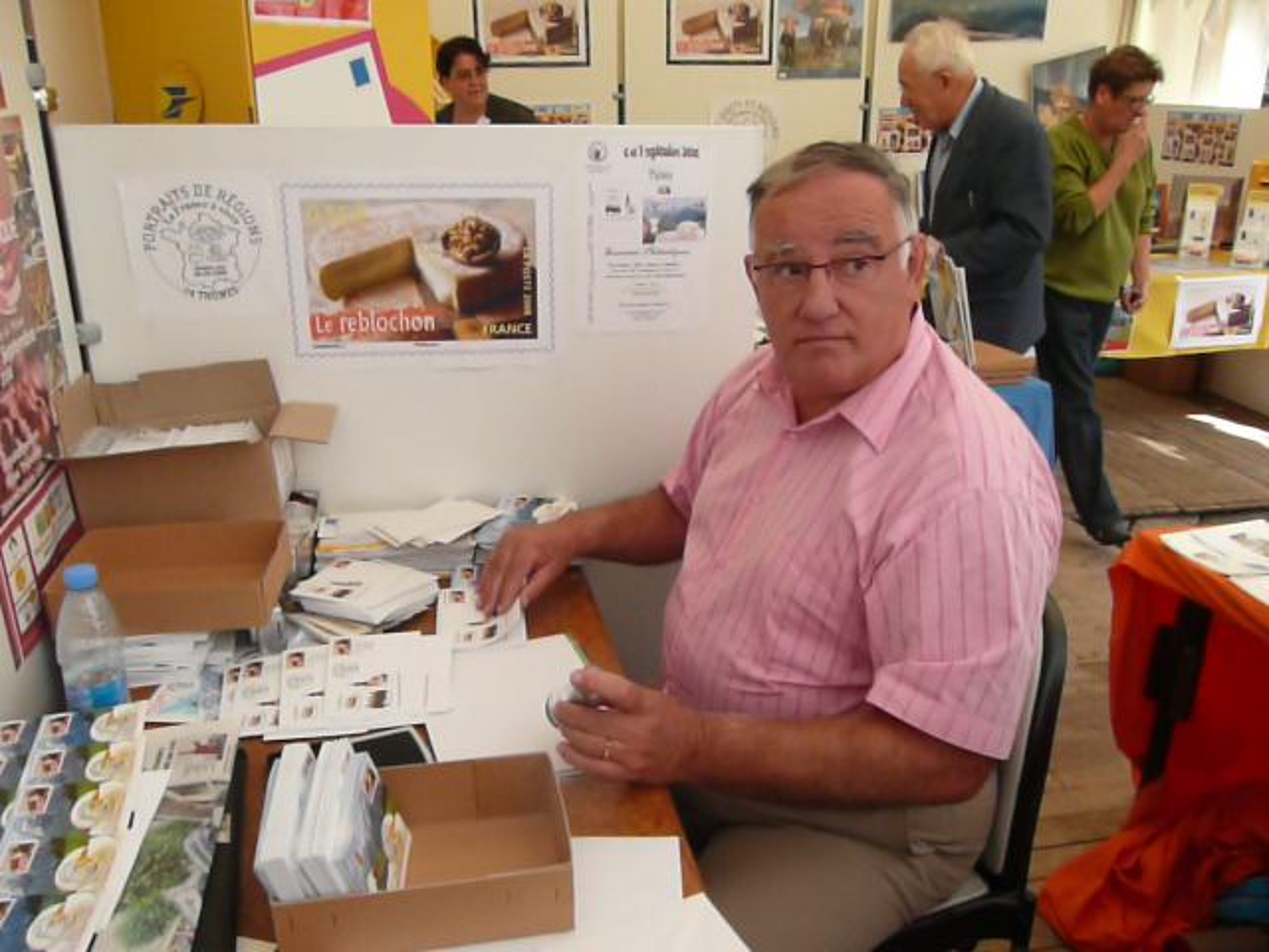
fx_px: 1026
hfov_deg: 63.4
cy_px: 476
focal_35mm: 28
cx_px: 634
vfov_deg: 49.7
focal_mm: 4.6
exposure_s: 1/125
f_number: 8
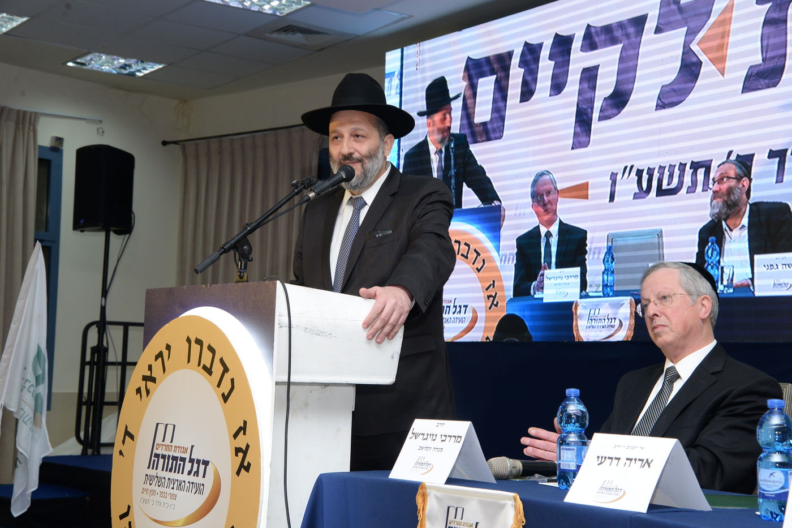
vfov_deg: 21.9
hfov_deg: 32.4
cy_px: 264
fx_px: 1364
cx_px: 396
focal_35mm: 62
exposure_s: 1/80
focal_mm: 62
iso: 1000
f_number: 8
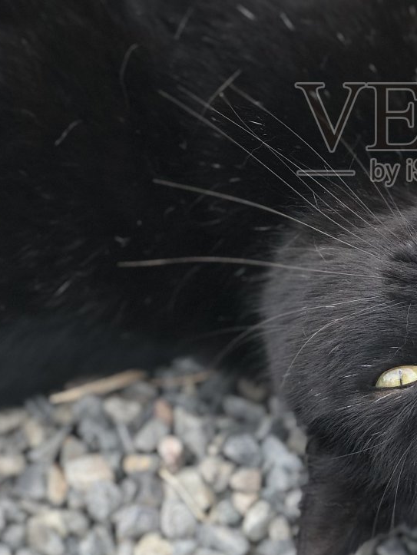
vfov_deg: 17.0
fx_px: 1845
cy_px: 135
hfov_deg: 12.7
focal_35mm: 115
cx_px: 425
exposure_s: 1/120
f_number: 2.4
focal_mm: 6
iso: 16
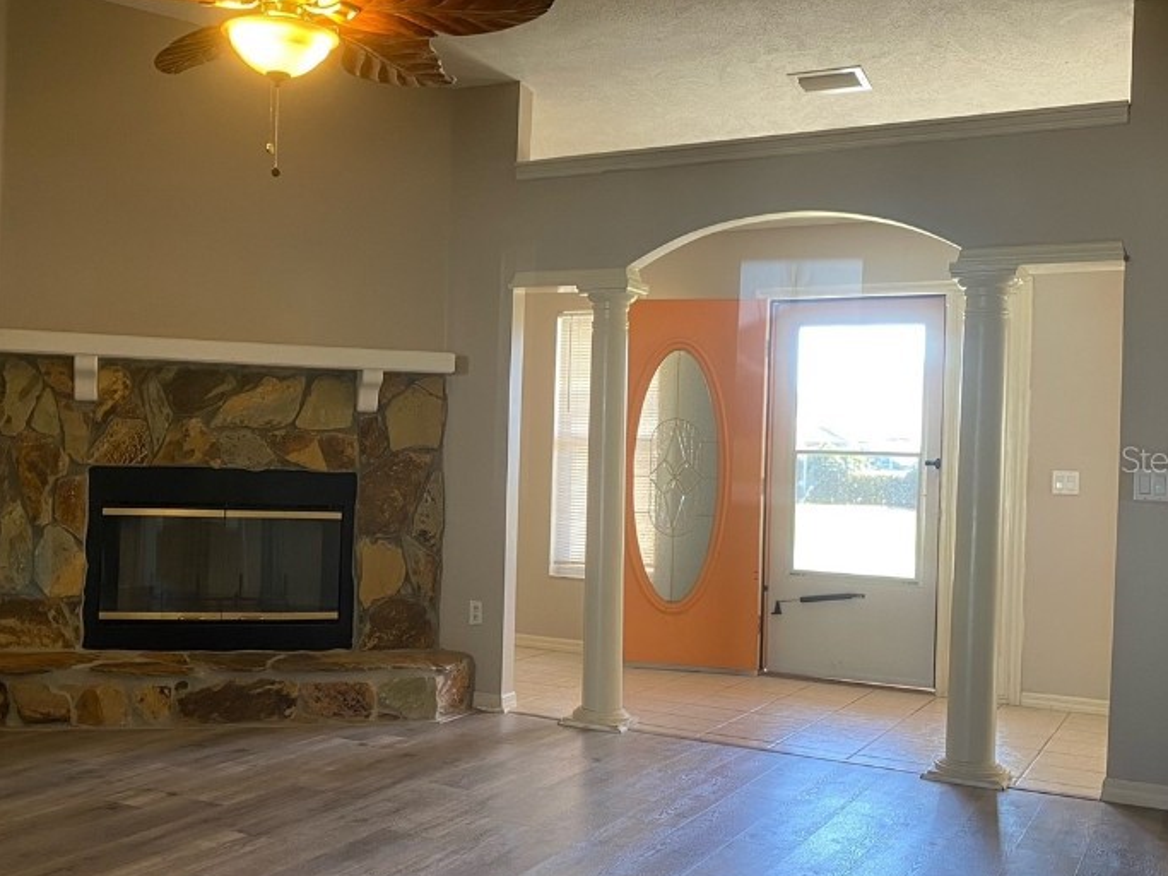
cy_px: 459
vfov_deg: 36.8
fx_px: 1316
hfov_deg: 47.2
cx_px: 407
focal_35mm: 39
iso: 80
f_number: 1.8
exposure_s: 1/60
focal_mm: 4.25
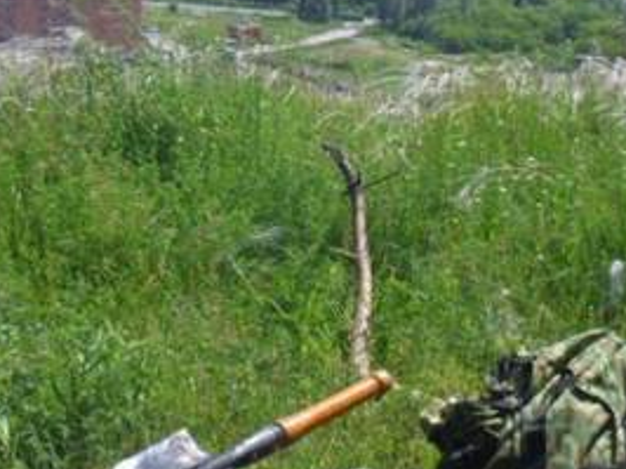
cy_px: 189
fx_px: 1174
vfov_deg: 22.5
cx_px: 311
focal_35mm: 65
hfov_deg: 29.8
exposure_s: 1/125
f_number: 9.2
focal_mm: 4.9
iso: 80
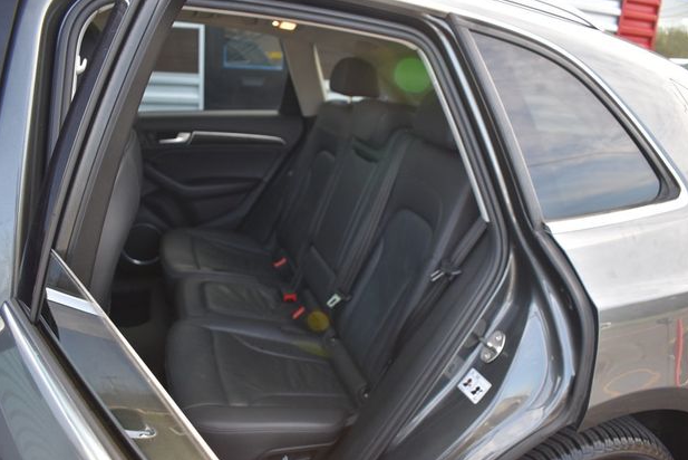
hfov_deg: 65.4
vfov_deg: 46.4
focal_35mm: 28
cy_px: 236
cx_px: 352
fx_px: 535
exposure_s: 1/250
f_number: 3.5
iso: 400
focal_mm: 18
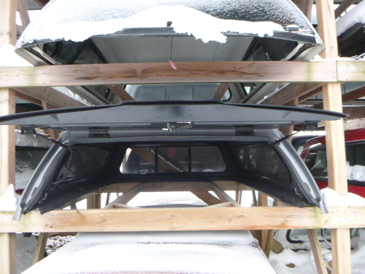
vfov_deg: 53.1
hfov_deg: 67.3
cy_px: 139
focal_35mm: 26
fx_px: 274
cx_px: 183
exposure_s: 1/50
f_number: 3.9
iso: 800
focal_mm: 4.5
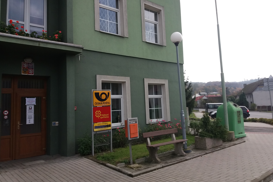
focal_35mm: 30
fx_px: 227
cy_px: 81
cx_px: 138
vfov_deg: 43.5
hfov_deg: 61.9
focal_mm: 3.7
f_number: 1.9
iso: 64
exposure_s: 1/564
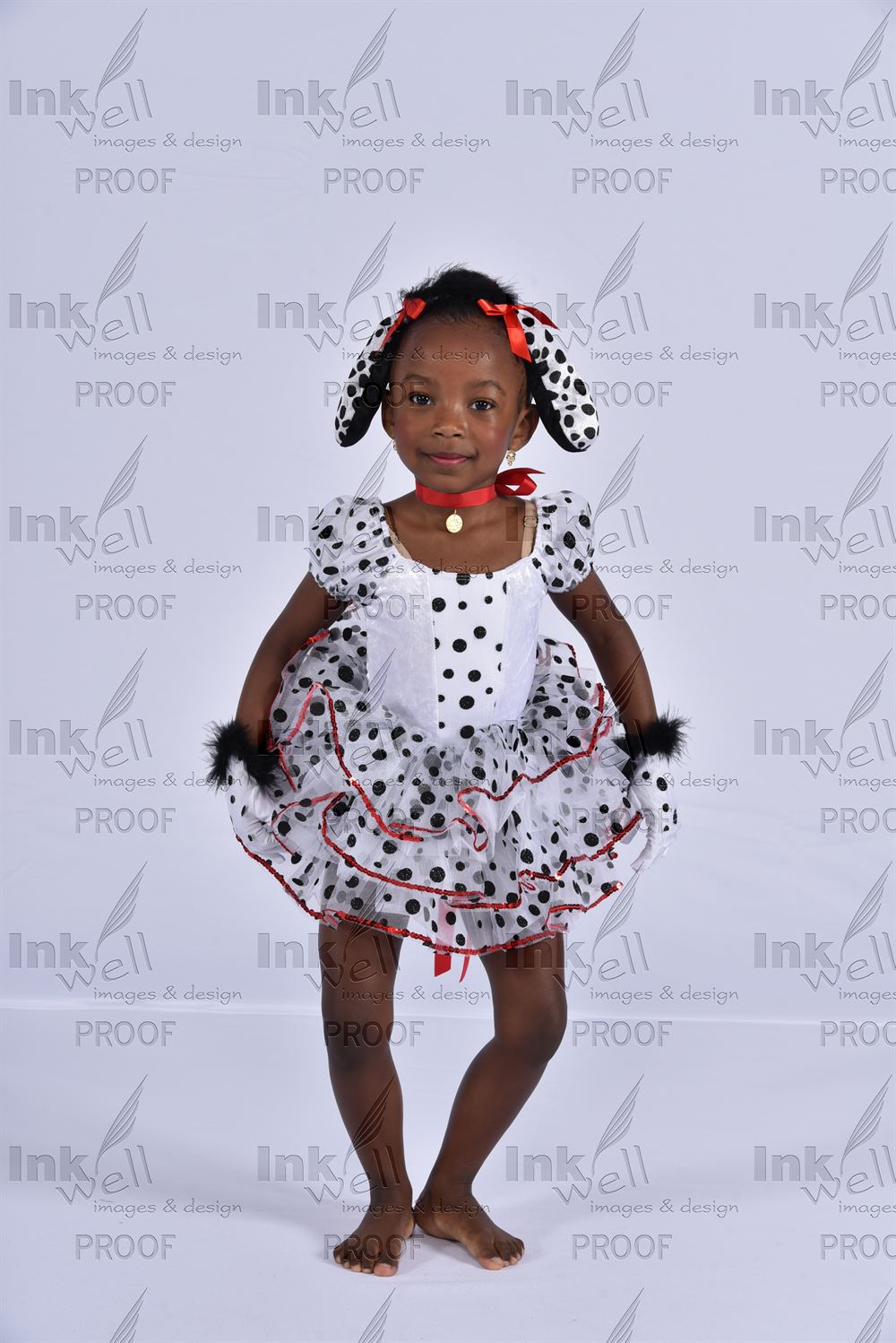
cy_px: 672
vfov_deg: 32.4
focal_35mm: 62
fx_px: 2312
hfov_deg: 21.9
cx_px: 448
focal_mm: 62
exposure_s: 1/200
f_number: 8
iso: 250
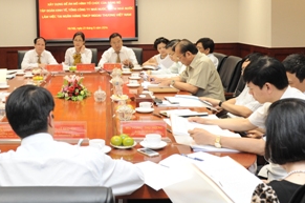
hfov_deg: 35.9
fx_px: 457
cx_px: 69
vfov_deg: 24.6
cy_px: 44
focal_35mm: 54
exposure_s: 1/100
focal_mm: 29
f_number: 5
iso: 1600
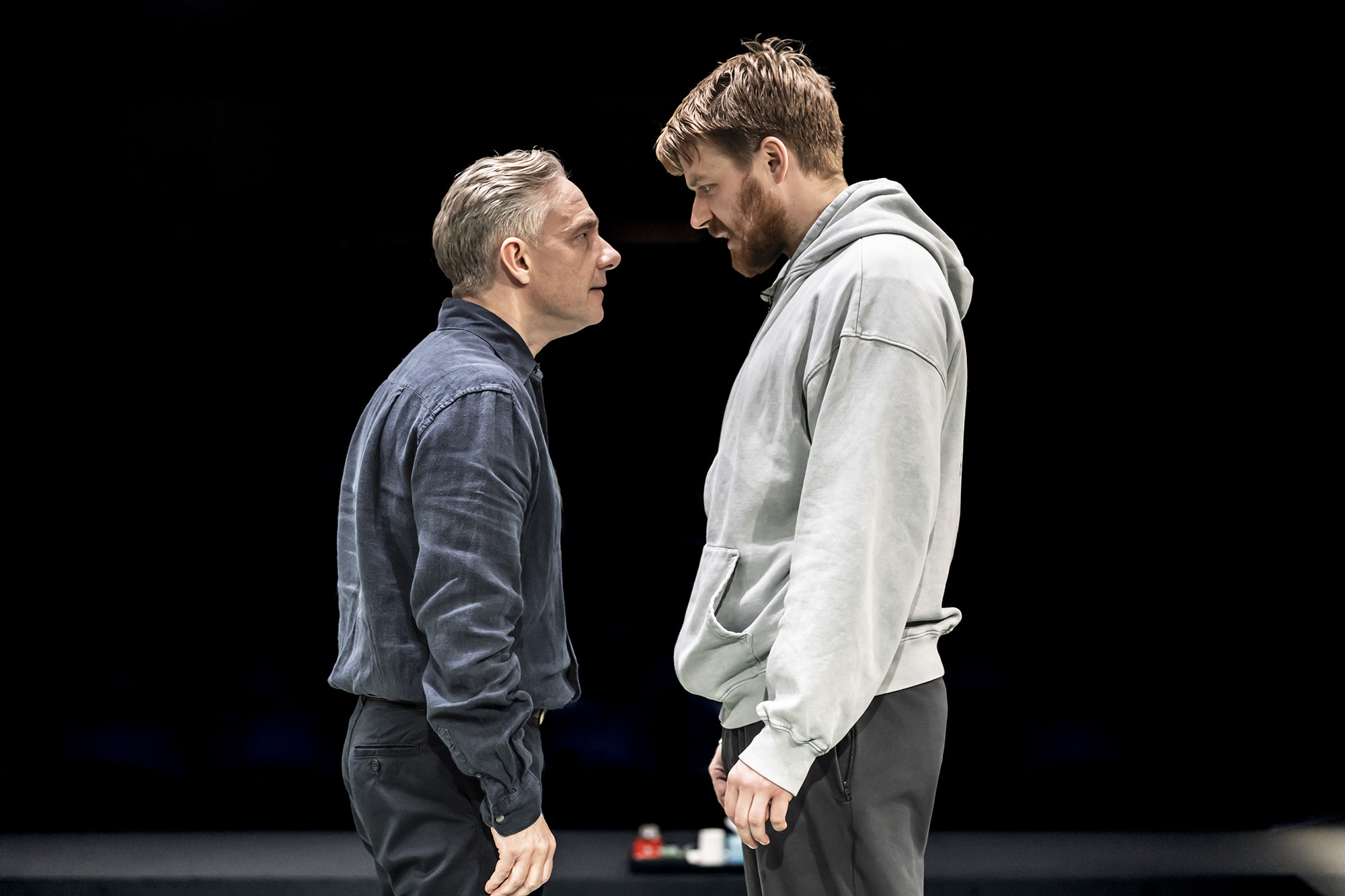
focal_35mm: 70
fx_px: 2615
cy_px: 448
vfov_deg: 19.5
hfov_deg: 28.8
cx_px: 672
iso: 1600
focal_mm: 70
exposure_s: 1/320
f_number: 2.8
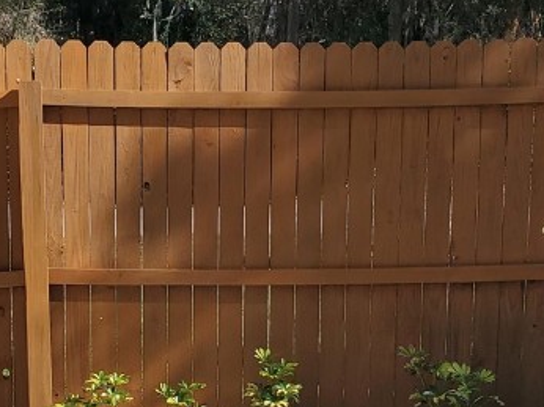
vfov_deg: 18.6
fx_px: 1209
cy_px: 418
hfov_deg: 25.2
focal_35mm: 77
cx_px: 168
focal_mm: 4.3
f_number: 2.4
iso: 50
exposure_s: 1/1529
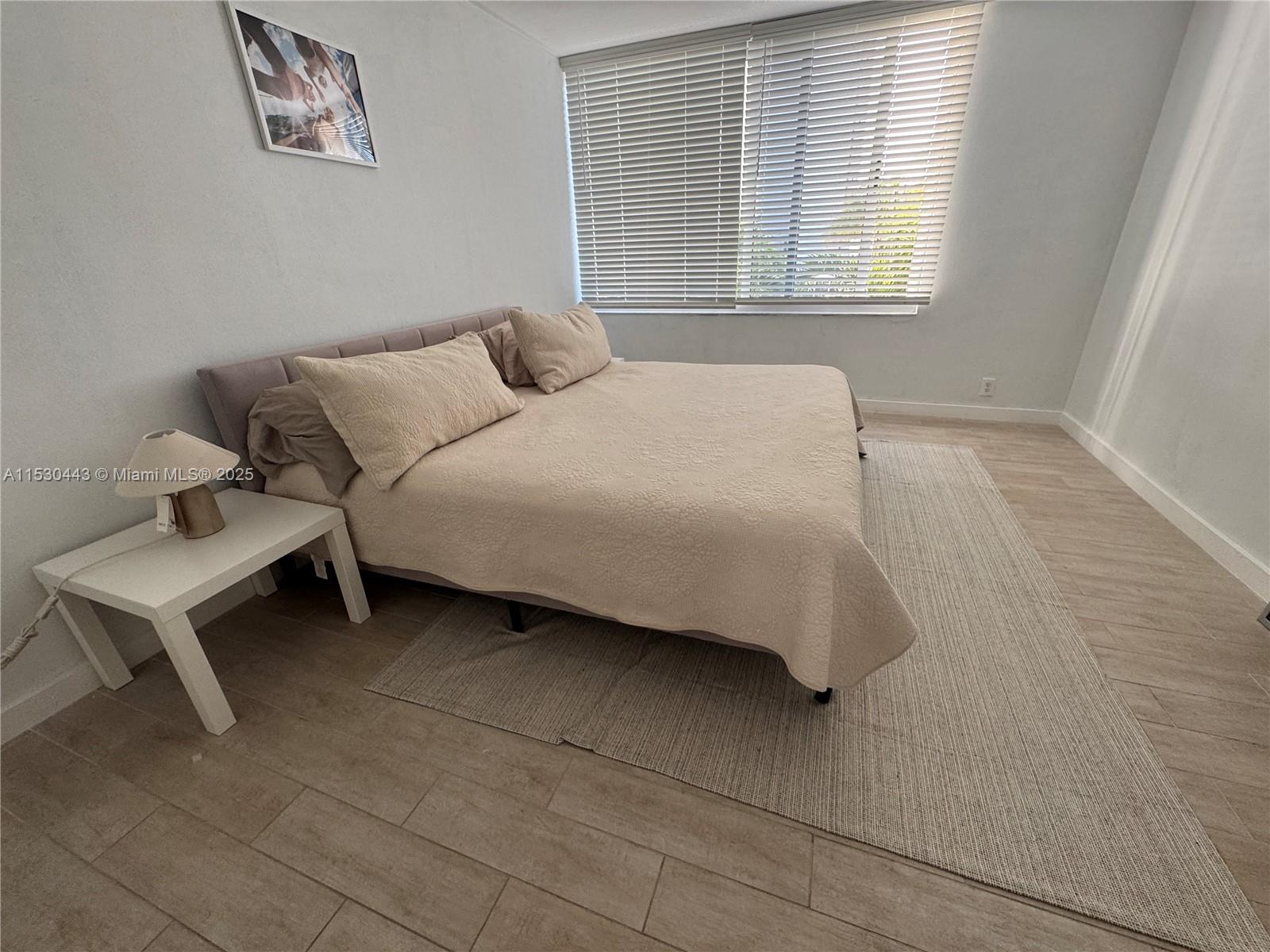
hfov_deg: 102.1
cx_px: 635
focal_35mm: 14
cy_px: 476
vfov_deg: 85.7
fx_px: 514
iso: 160
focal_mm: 2.22
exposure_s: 1/99
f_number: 2.2
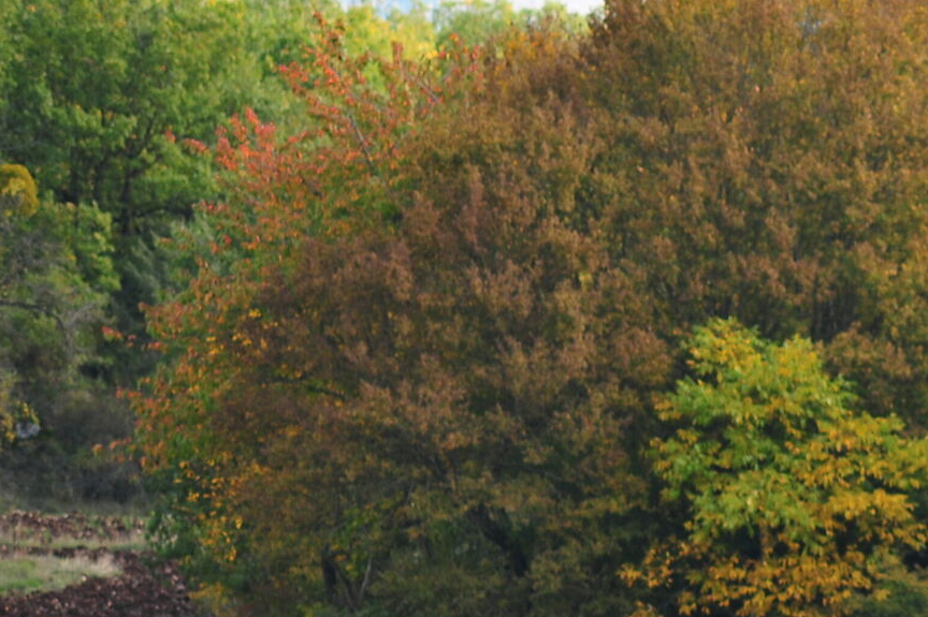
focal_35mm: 528
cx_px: 1267
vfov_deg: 2.6
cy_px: 457
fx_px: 13602
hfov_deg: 3.9
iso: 400
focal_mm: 190
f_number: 5
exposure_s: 1/500
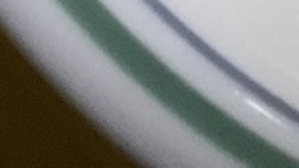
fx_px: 1451
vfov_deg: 5.9
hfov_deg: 9.9
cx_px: 784
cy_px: -427
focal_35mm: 183
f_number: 2.4
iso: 50
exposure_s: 1/30
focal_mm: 3.3
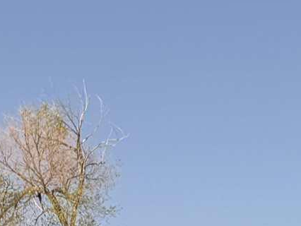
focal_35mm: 173
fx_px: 1505
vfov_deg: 7.9
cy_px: 557
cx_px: 353
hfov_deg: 11.2
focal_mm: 6.76
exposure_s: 1/3597
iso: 80
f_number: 1.78
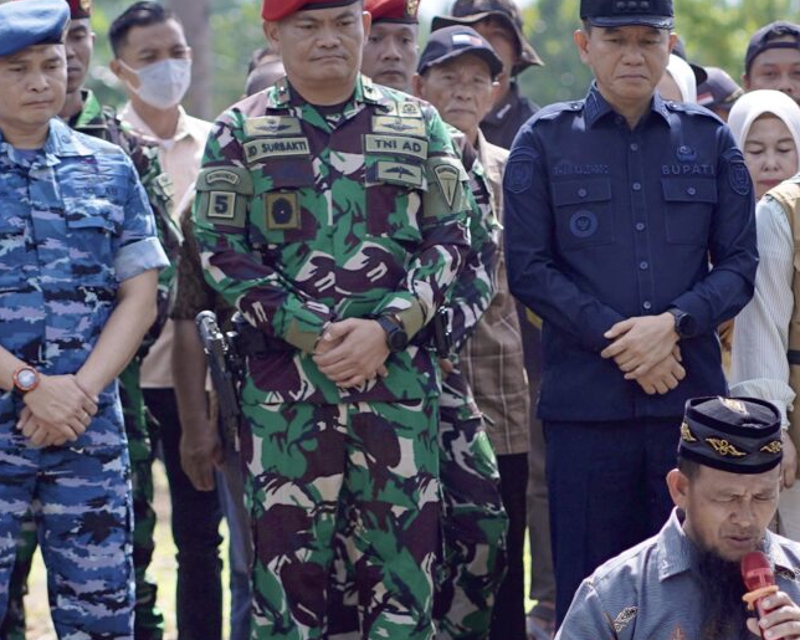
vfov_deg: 4.9
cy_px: 320
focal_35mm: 317
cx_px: 701
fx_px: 7504
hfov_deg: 6.1
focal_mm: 85
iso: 200
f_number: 2.8
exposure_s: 1/2000
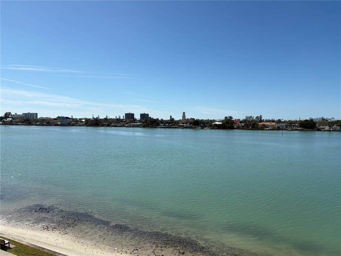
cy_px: 128
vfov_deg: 53.1
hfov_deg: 67.3
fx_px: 256
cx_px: 170
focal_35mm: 26
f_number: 1.6
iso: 50
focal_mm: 5.96
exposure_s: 1/6329
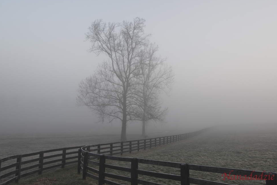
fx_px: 254
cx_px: 136
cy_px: 91
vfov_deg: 40.0
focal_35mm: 33
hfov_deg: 57.2
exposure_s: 1/160
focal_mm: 32
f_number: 6.3
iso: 125
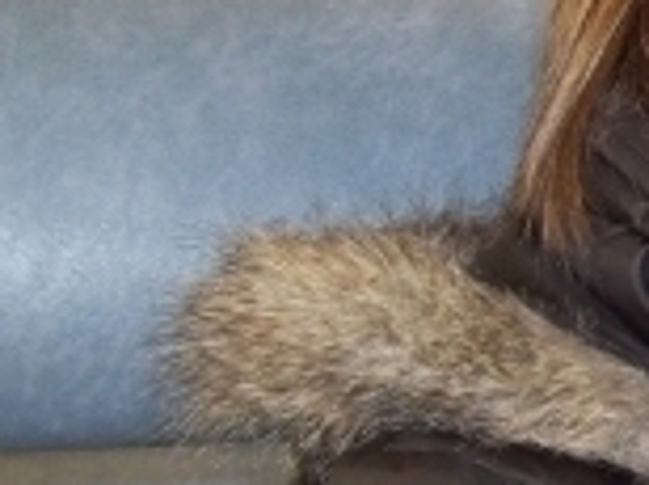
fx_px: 2340
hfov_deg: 14.0
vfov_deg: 11.5
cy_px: 647
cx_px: 1172
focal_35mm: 125
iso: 160
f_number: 2.9
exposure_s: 1/30
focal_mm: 5.7
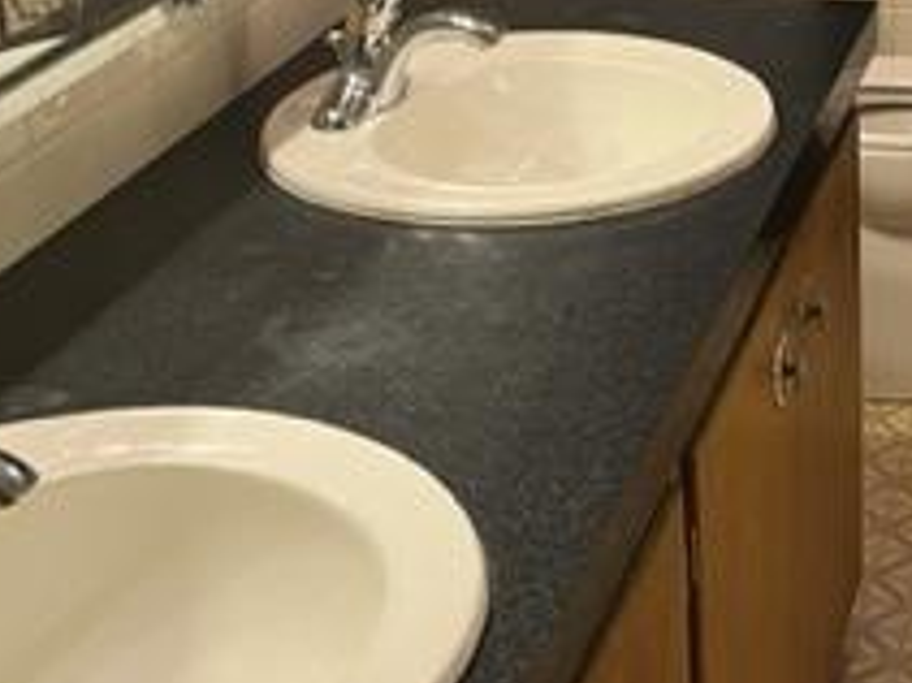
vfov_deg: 17.9
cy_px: -78
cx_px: 692
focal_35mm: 79
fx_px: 2080
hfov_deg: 24.4
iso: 100
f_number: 1.6
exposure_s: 1/60
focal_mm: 5.1
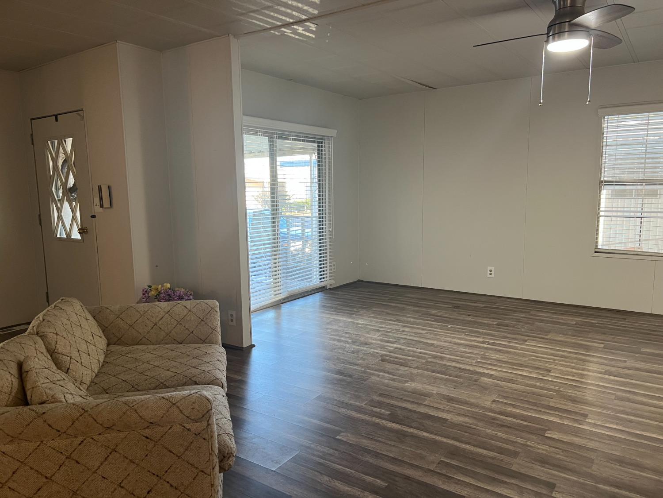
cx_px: 332
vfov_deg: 53.1
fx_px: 498
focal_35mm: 26
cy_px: 249
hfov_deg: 67.3
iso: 160
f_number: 1.5
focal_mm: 5.7
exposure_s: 1/60
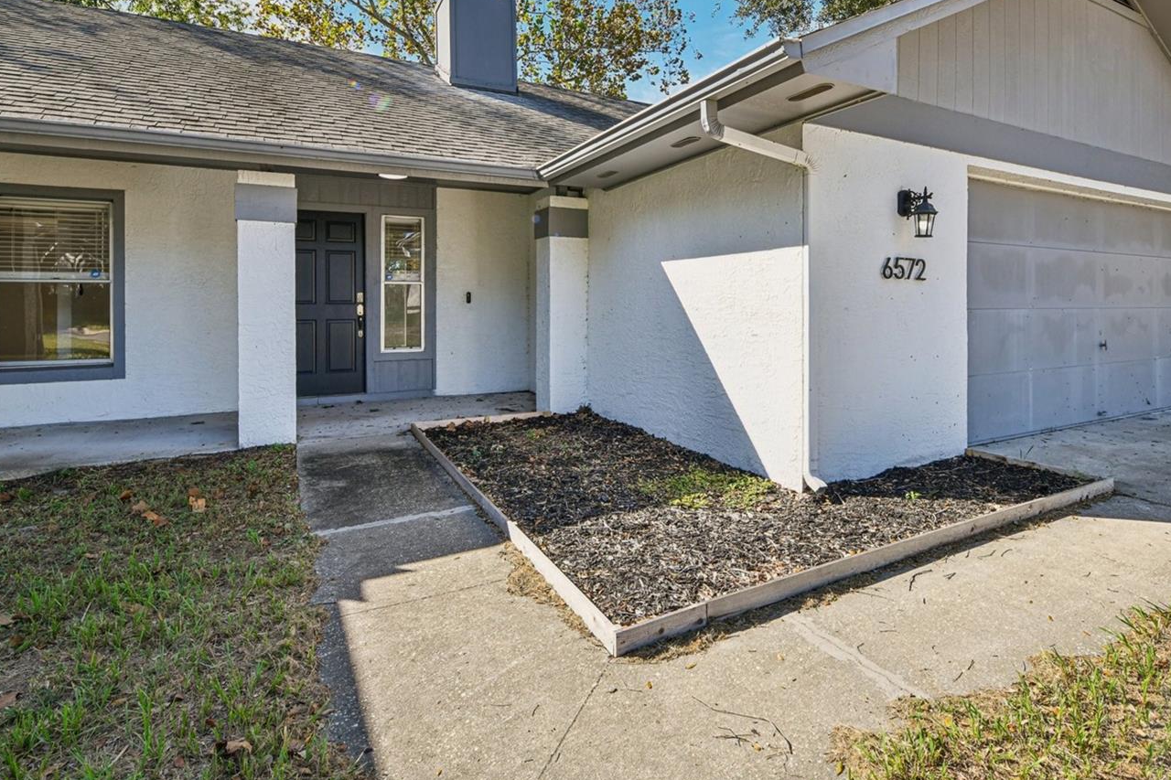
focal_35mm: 20
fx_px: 650
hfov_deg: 83.7
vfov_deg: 61.4
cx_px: 652
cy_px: 314
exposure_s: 1/125
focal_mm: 16
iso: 400
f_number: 9
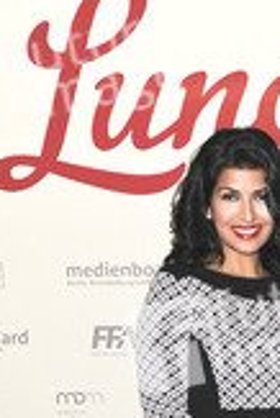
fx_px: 1083
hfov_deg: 14.3
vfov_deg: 20.8
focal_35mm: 93
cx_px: 333
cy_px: 462
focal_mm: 38
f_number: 5
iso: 1000
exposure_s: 1/160
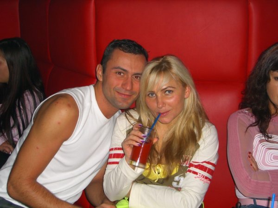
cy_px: 104
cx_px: 139
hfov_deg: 33.8
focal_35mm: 57
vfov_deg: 25.7
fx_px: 458
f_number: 3.6
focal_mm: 11.8
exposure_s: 1/60
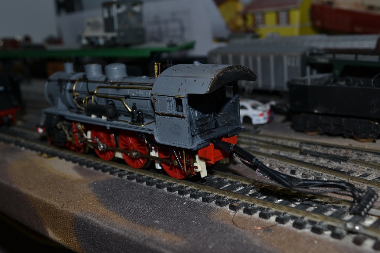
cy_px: 126
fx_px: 475
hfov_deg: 43.6
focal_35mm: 45
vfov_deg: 29.9
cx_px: 190
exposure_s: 1/60
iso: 100
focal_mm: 30
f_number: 8
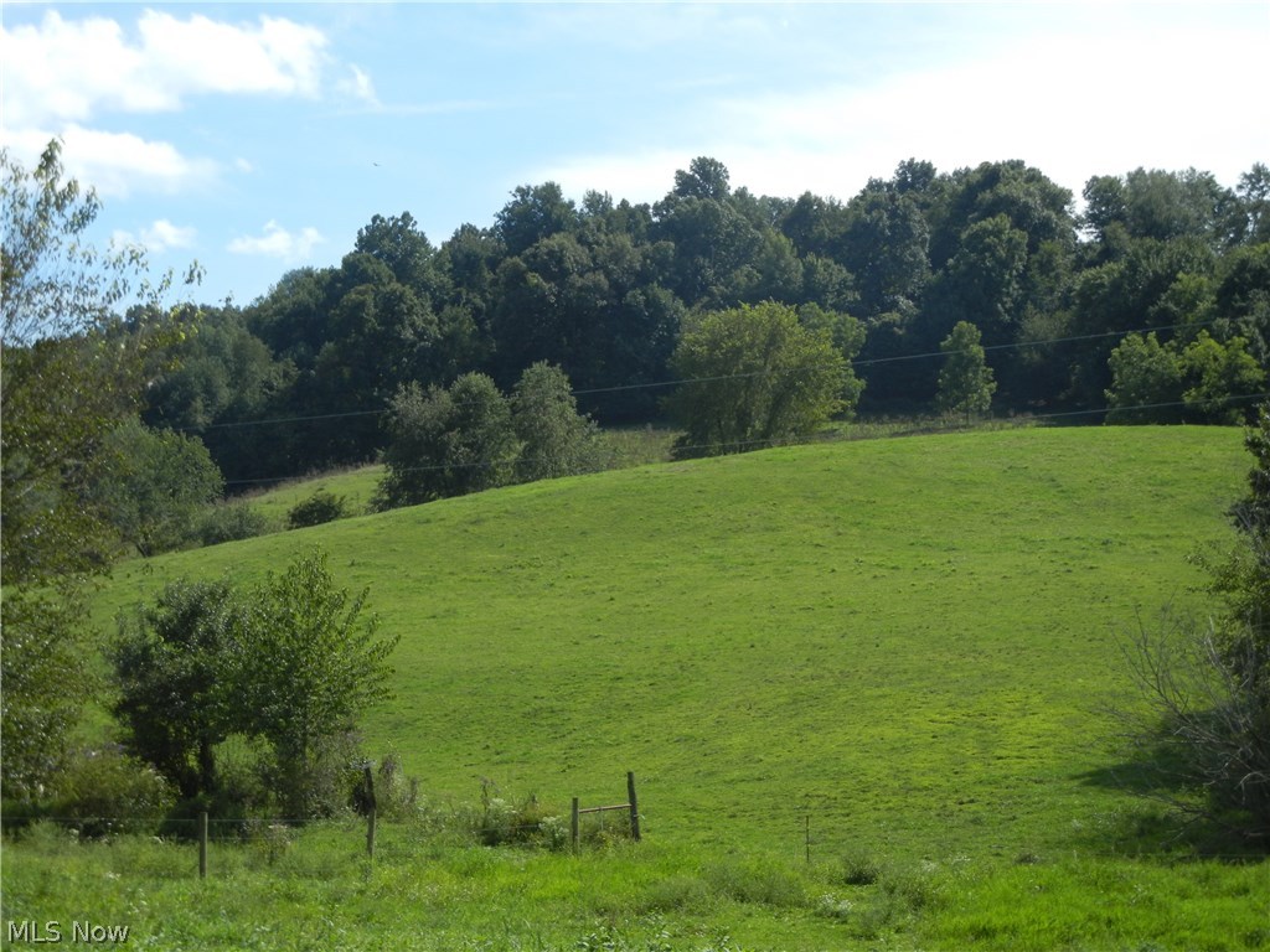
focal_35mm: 77
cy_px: 476
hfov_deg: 25.3
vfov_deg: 19.1
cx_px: 635
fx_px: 2825
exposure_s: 1/863
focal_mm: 13.9
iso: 160
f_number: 4.3
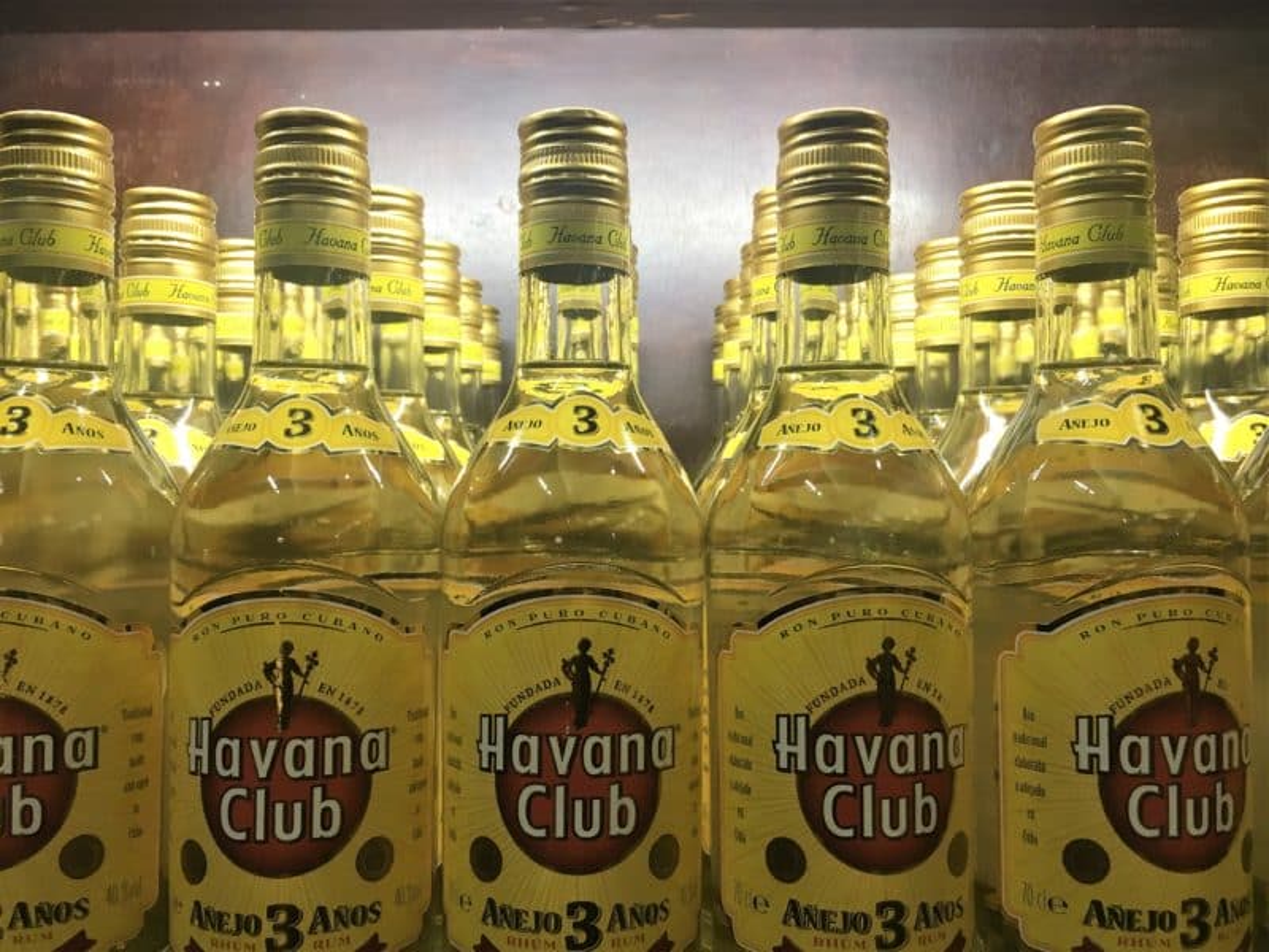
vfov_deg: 48.2
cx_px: 634
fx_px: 1063
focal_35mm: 29
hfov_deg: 61.7
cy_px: 476
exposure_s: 1/30
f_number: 2.2
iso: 64
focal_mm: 4.15
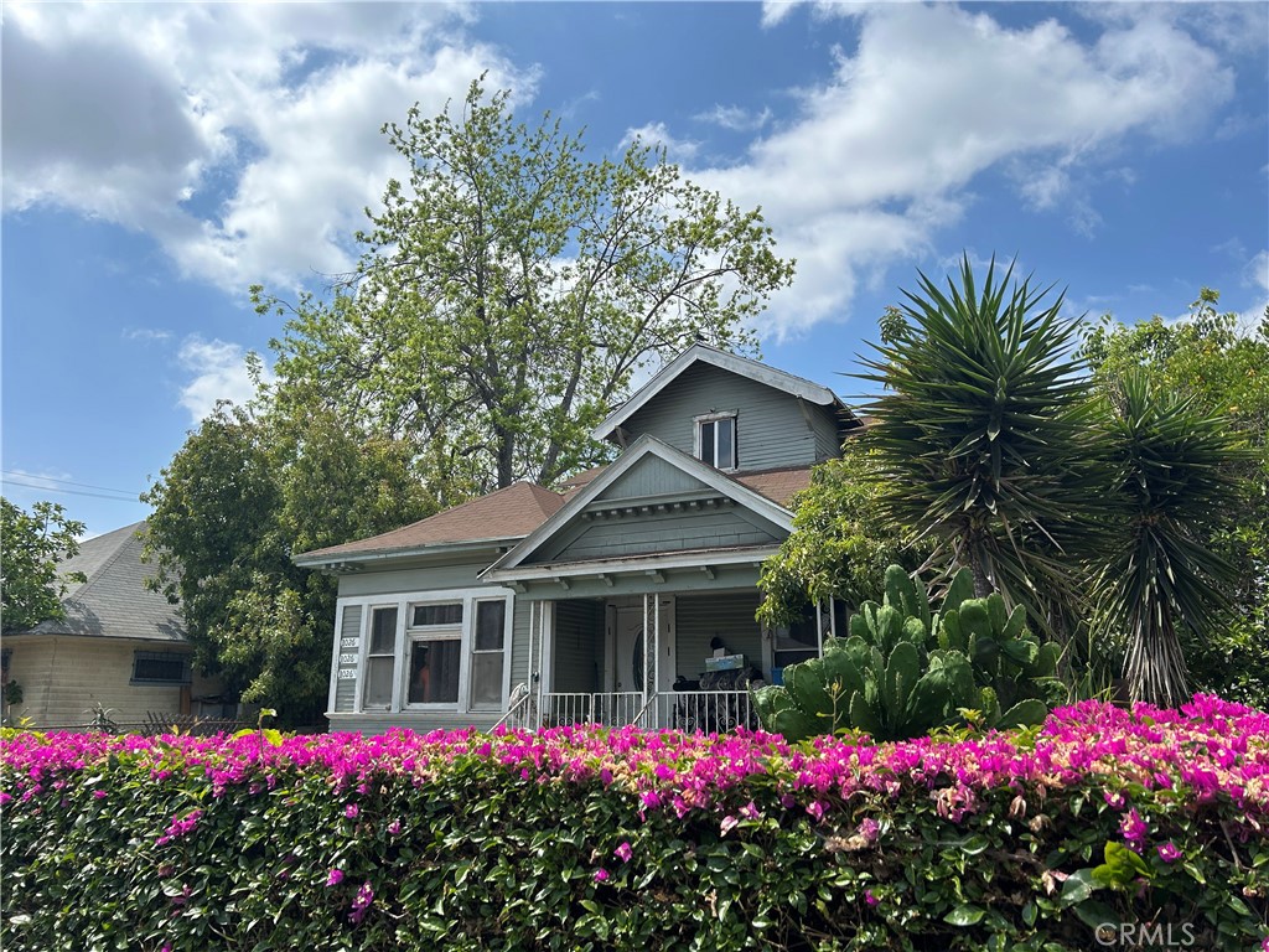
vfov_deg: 53.1
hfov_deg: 67.3
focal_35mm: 26
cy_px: 476
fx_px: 953
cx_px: 634
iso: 50
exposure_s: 1/5882
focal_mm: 5.7
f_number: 1.5
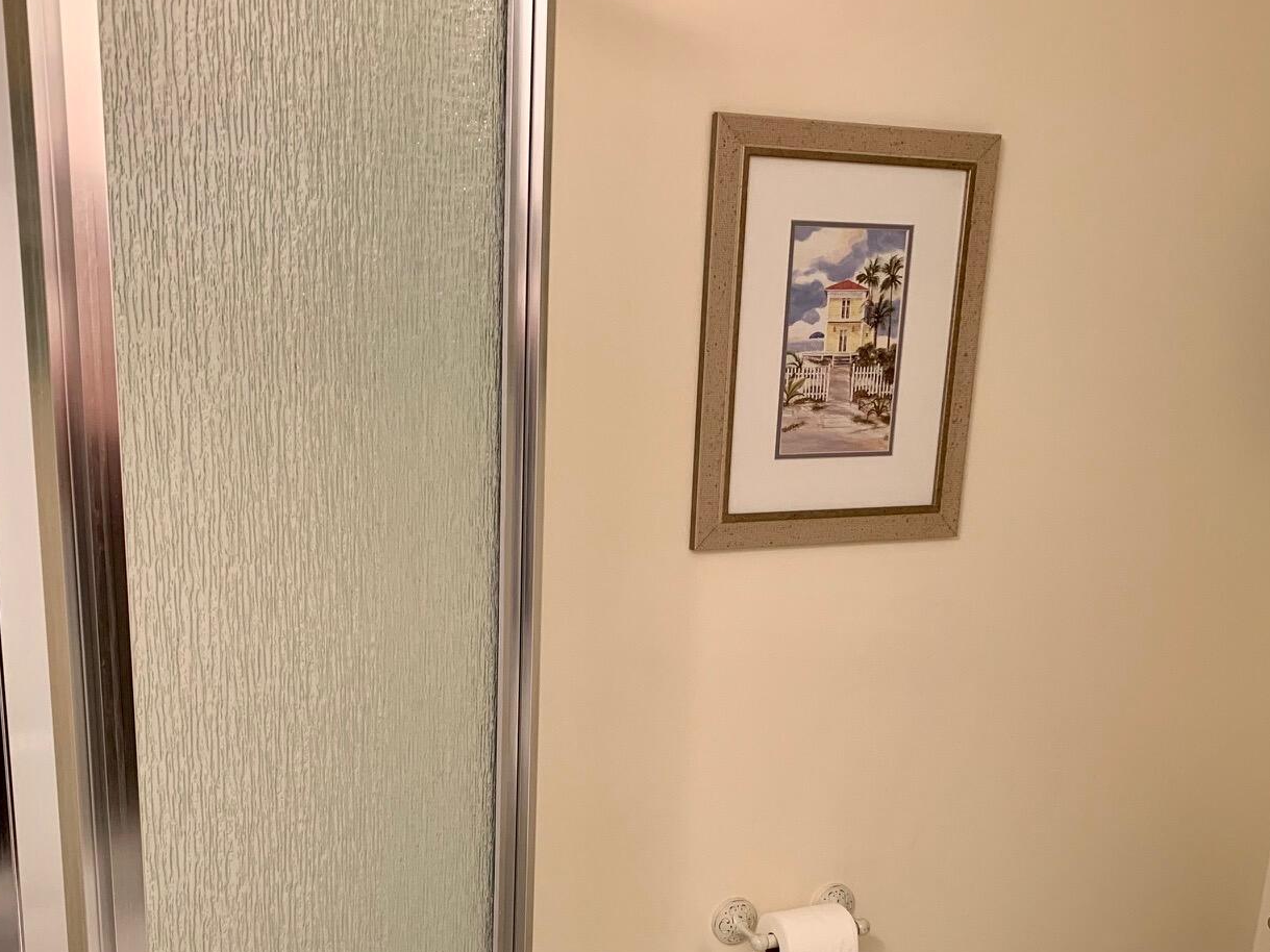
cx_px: 686
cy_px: 754
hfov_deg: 43.8
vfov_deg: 32.7
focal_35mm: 43
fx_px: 1577
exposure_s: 1/60
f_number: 1.8
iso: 100
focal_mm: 4.25
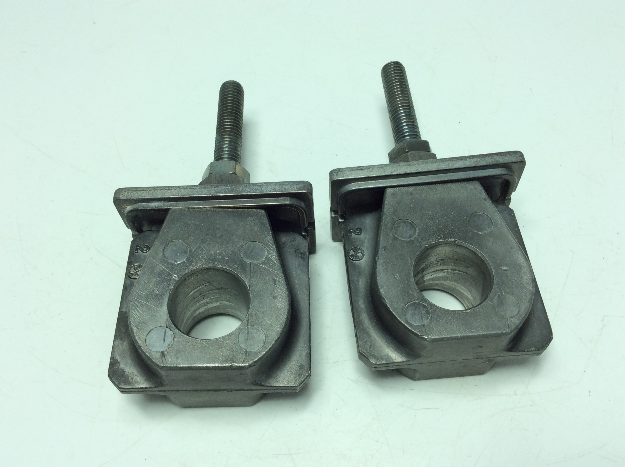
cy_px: 234
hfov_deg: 56.9
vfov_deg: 44.1
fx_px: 577
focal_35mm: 32
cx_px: 312
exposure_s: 1/454
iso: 32
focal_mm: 3.3
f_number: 2.4
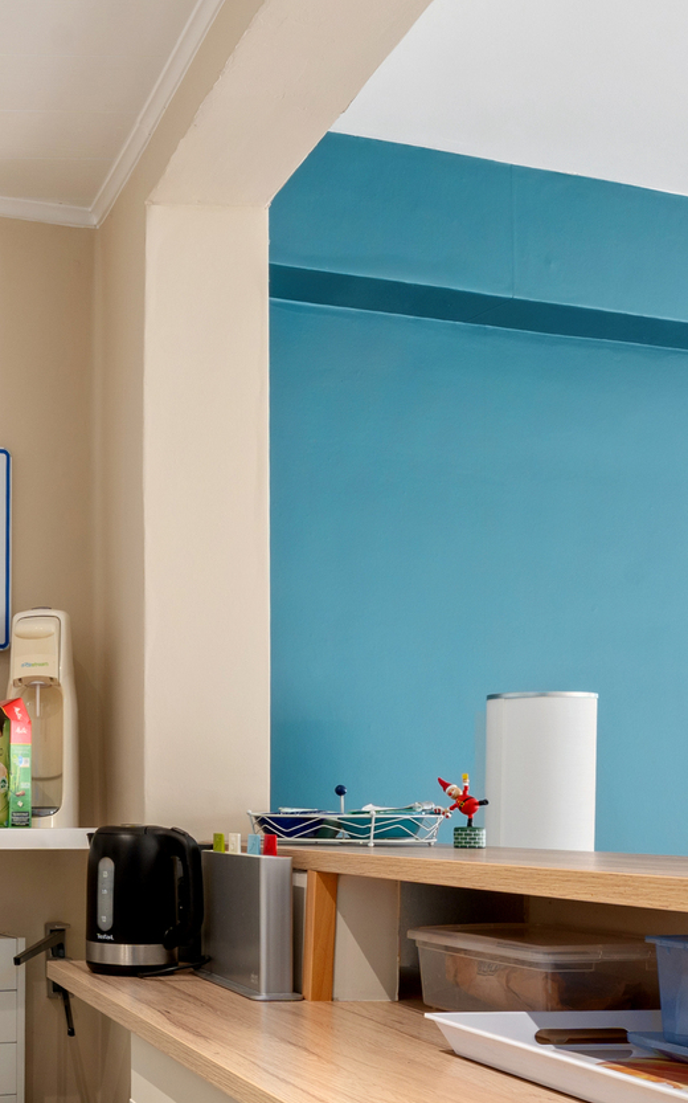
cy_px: 797
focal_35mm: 47
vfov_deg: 41.7
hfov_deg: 24.2
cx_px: -193
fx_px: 1411
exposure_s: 1.3
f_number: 11
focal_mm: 16
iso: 320
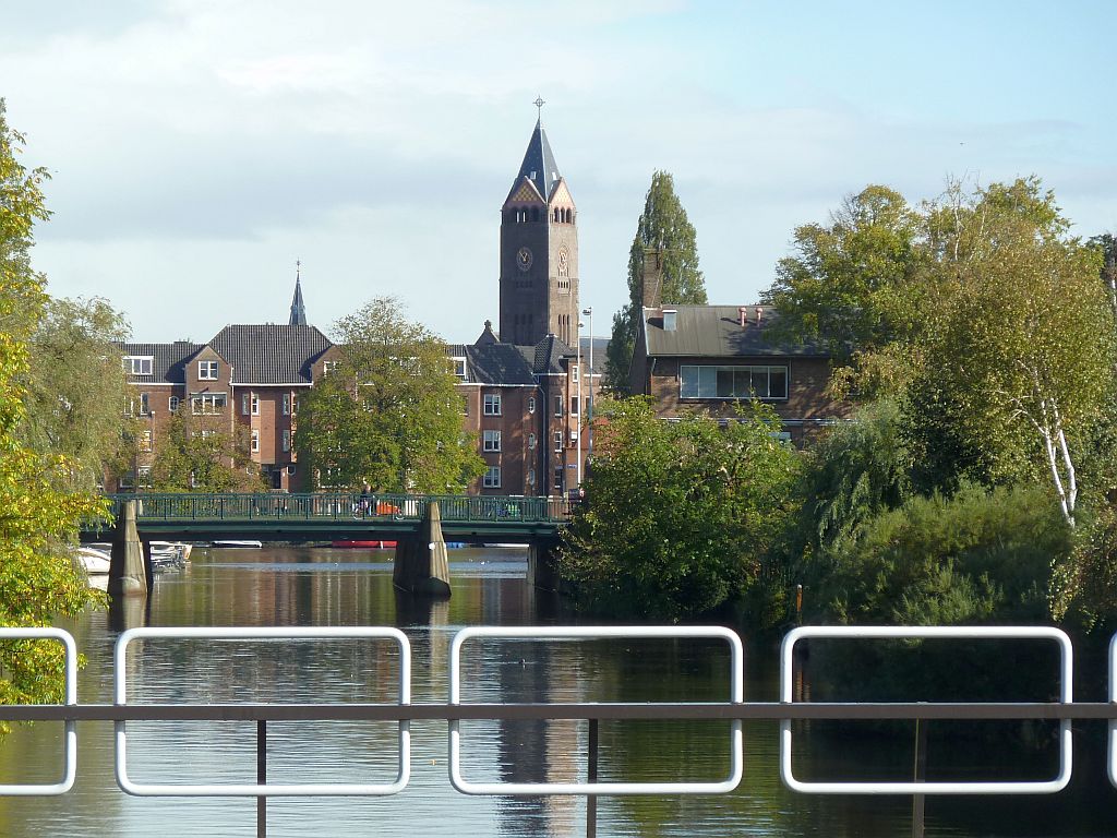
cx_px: 558
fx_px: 5873
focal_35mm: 182
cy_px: 419
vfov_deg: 8.2
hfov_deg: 10.9
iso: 80
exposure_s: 1/250
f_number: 4.5
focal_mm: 29.9
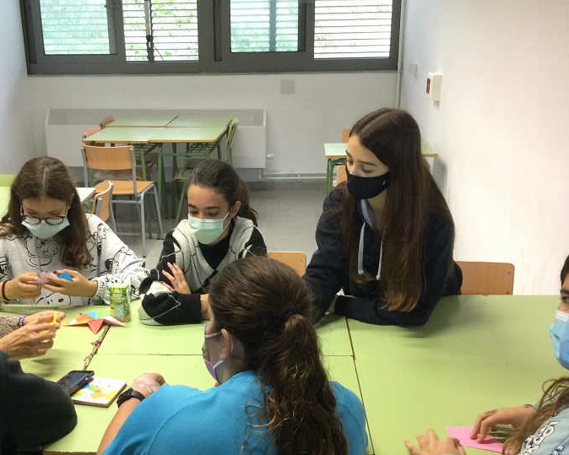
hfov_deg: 40.2
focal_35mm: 46
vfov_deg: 32.4
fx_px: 775
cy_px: 309
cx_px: 234
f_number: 2.4
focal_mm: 3.3
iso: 100
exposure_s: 1/33
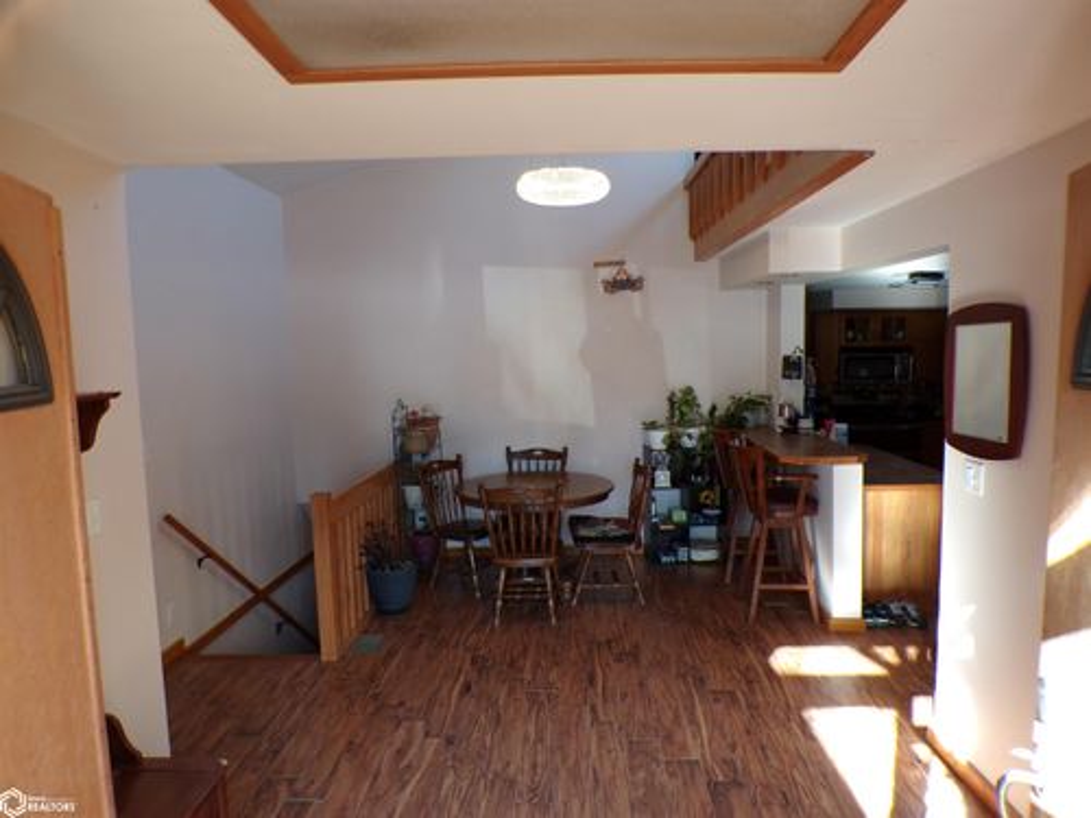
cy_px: 409
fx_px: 756
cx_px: 546
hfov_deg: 71.6
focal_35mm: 24
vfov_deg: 56.8
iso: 131
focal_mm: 4.3
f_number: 3
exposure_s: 1/34
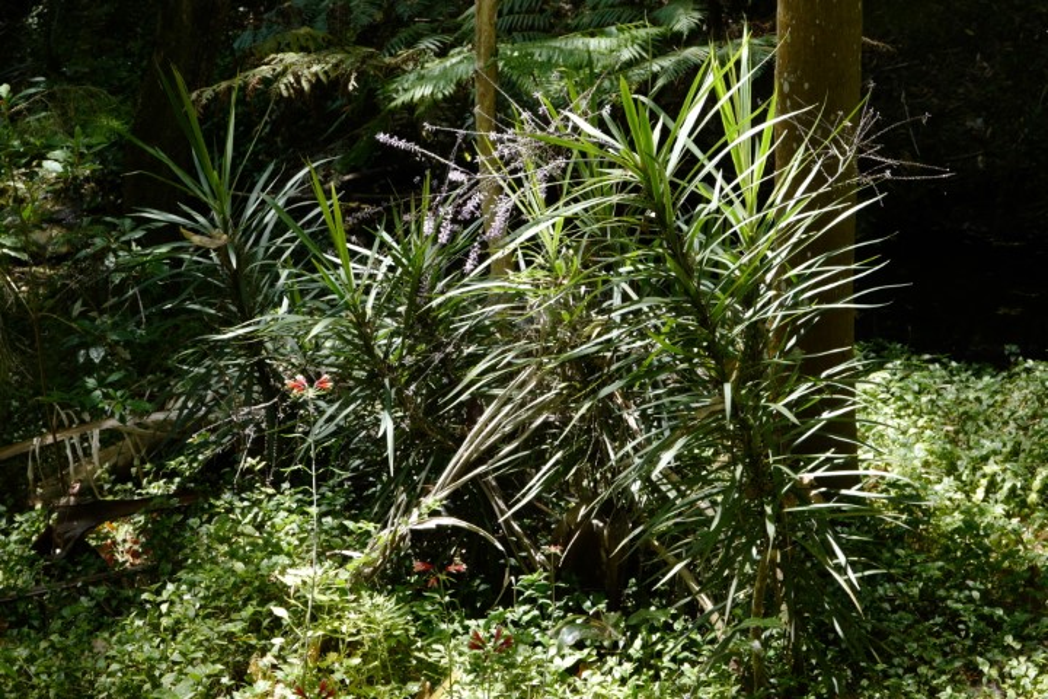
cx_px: 524
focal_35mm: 73
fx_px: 2125
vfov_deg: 18.7
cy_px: 350
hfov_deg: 27.7
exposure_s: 1/200
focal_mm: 49
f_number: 5.6
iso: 800
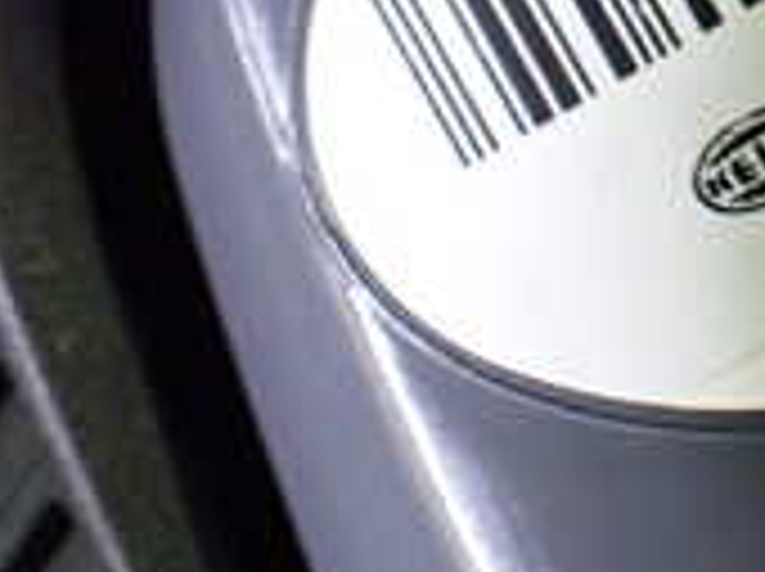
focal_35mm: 106
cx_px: 1040
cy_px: -77
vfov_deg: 13.6
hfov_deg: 17.3
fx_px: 2339
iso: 800
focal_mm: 5.4
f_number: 2.3
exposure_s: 1/50
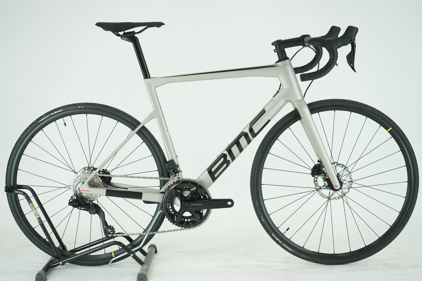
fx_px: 774
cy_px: 140
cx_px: 211
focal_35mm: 66
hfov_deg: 30.5
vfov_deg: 20.6
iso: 1600
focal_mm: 66
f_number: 6.3
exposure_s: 1/200
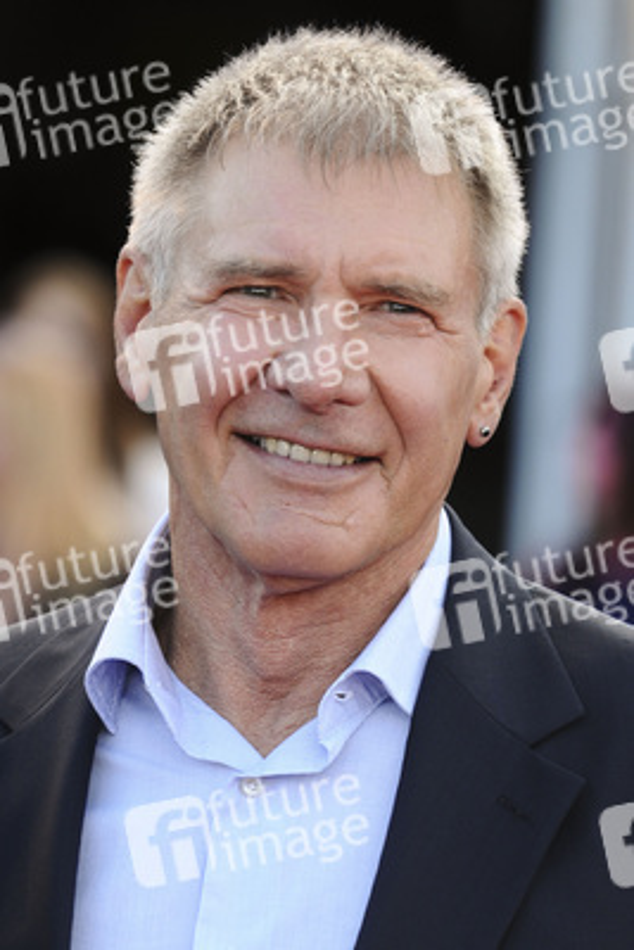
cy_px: 475
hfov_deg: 4.6
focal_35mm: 300
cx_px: 317
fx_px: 7918
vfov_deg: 6.9
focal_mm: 200
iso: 400
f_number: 5.6
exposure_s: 1/250
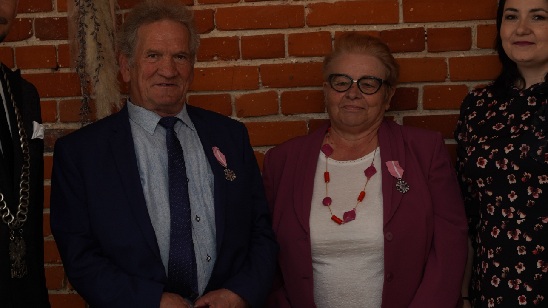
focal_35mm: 111
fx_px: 1613
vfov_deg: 10.9
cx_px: 274
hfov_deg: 19.3
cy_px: 166
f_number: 7.1
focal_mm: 105
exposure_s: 1/100
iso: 400
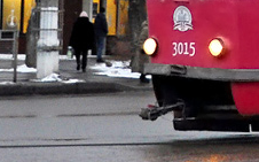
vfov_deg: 5.6
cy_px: -169
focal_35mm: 227
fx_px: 1602
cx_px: 468
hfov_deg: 8.9
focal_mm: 24
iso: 400
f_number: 4
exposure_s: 1/125
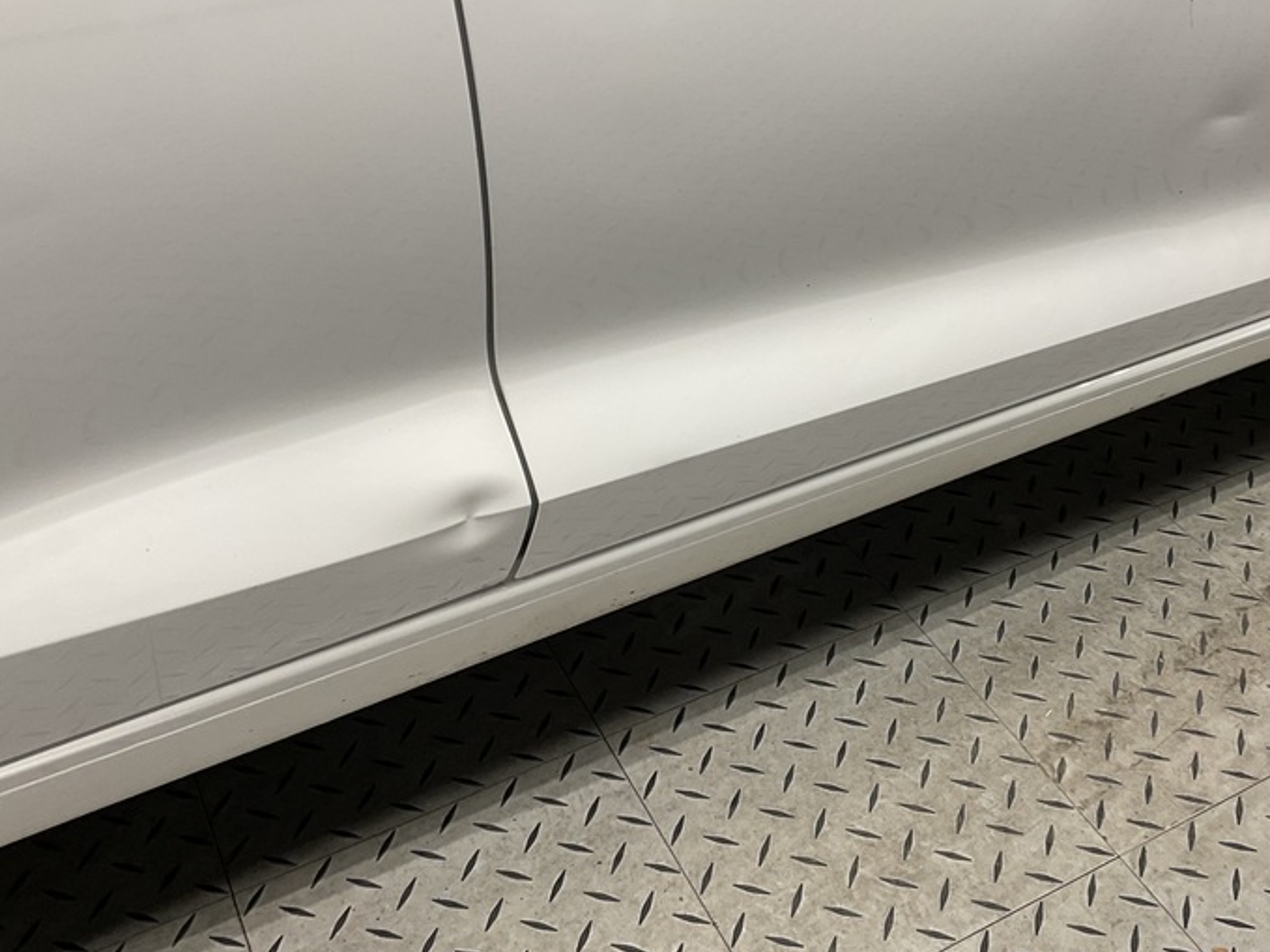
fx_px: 1504
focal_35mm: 41
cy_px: 408
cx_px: 804
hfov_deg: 45.3
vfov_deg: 35.1
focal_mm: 3
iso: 40
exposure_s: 1/60
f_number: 1.8
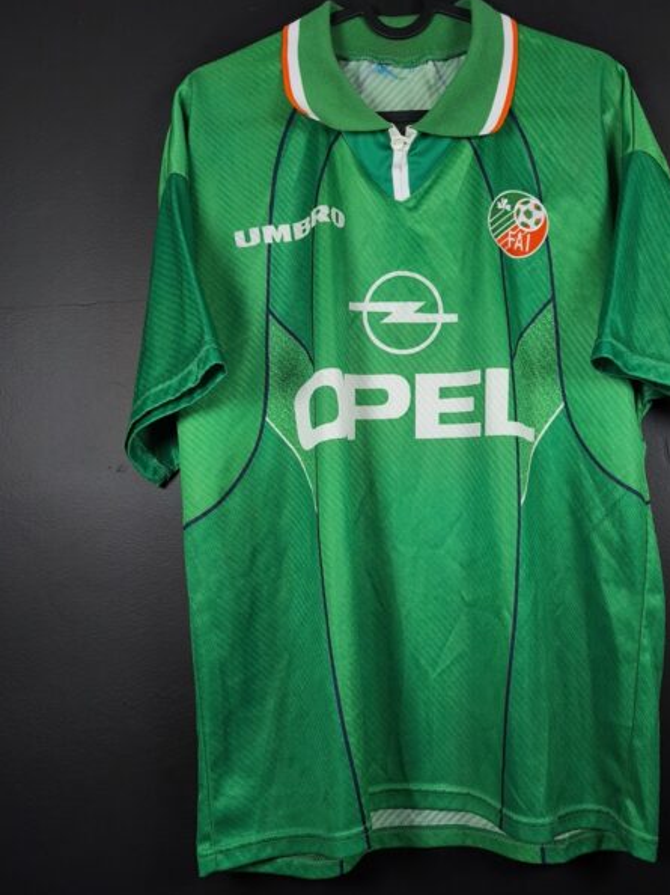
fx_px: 801
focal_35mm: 31
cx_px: 416
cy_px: 494
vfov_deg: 58.2
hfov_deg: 45.1
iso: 400
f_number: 1.6
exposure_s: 1/160
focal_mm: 6.57
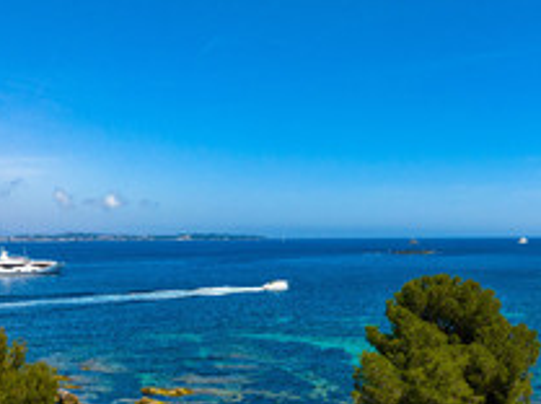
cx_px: 391
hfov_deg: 42.8
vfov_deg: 32.7
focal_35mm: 43
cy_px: 316
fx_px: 671
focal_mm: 12.3
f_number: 6.3
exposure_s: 1/1000
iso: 200
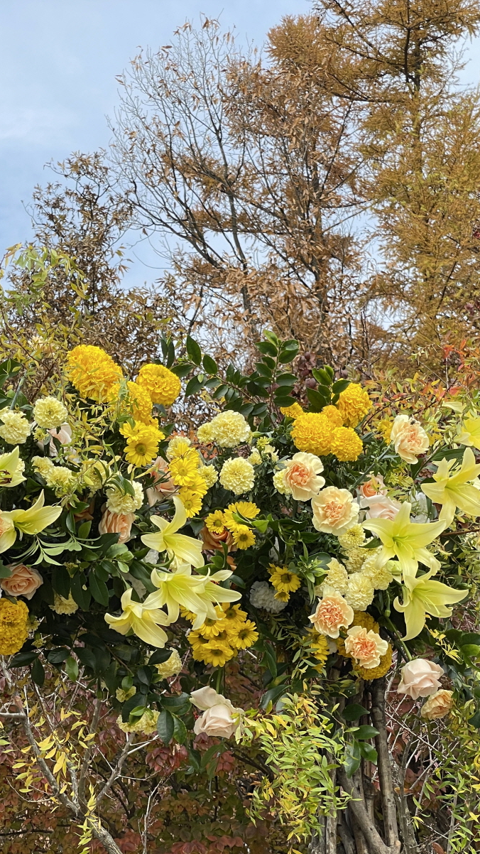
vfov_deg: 27.9
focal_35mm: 76
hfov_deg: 15.8
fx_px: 1720
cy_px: 429
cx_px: 154
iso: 25
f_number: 2
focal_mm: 6
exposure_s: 1/639
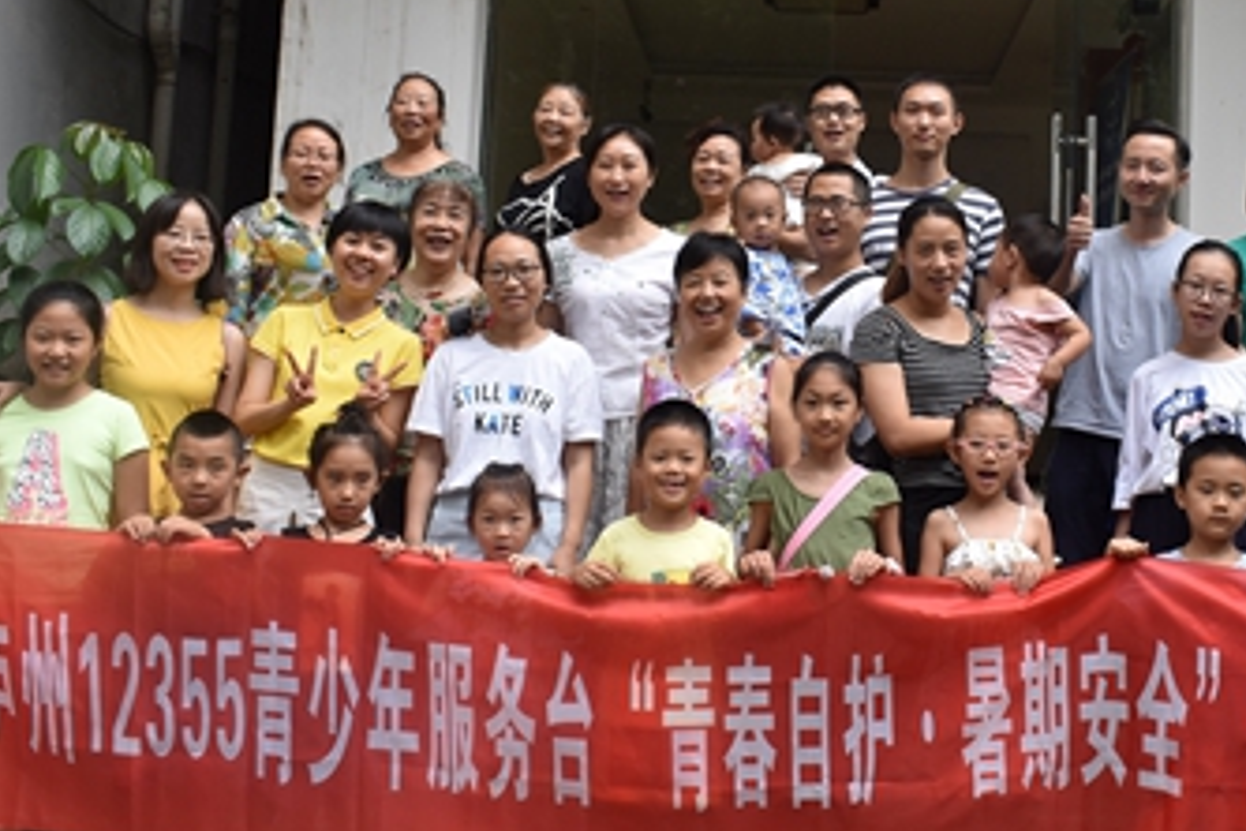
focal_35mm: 52
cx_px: 816
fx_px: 1791
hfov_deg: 38.0
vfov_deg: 26.0
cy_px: 279
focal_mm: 23
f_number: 7.1
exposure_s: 1/200
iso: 400
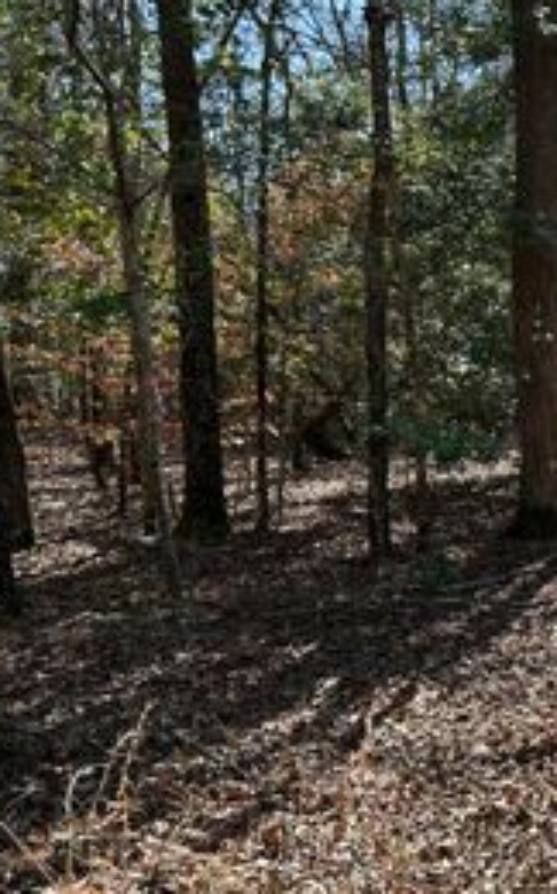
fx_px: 1290
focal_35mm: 53
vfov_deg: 37.9
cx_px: 811
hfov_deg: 21.0
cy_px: 569
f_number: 1.5
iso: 50
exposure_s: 1/797
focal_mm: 5.7
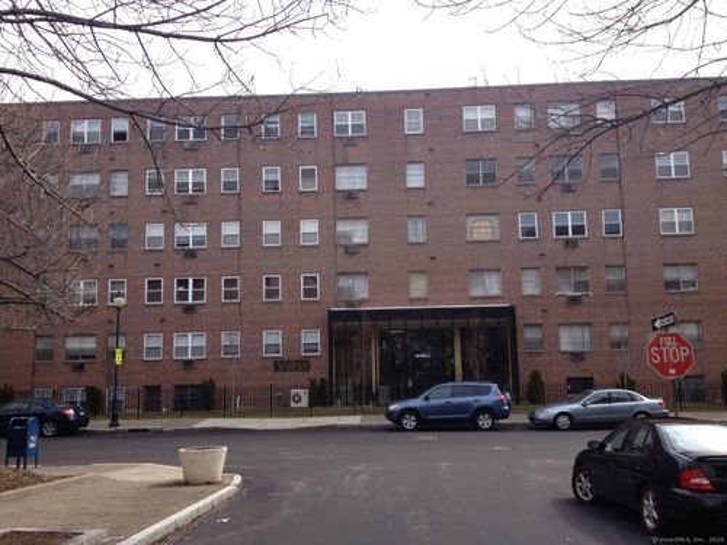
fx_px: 735
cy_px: 272
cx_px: 364
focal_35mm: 35
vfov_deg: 40.7
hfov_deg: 52.6
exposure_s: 1/726
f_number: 2.4
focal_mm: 4.28
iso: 64
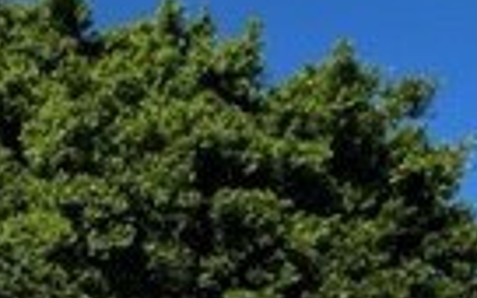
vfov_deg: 15.5
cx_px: -295
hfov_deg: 22.4
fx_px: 910
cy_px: 568
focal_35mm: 70
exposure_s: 1/1742
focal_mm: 2.22
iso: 50
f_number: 2.2
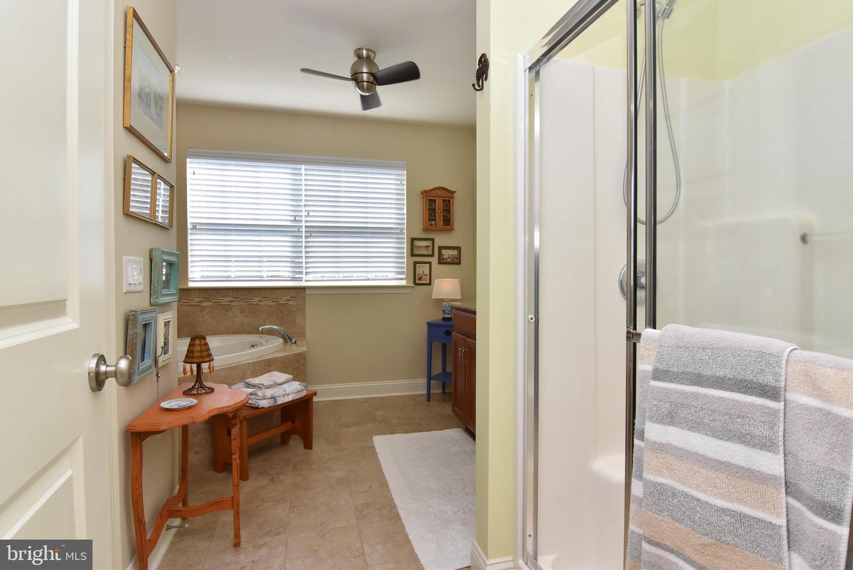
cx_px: 426
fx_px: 427
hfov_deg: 90.0
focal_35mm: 18
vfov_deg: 67.5
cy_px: 285
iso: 800
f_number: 13
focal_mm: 12
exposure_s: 1/200
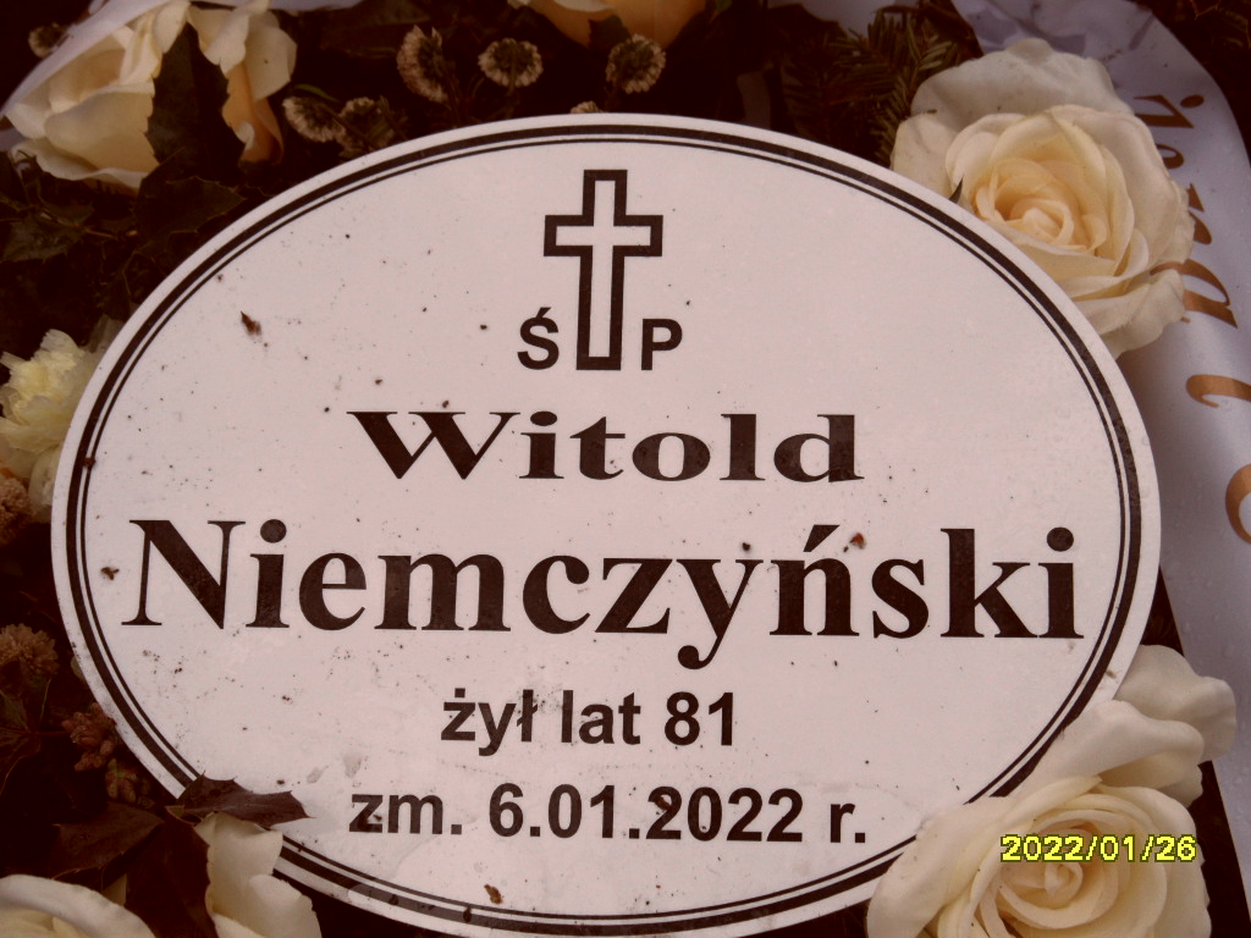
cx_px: 626
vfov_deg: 24.4
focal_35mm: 60
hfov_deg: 32.2
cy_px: 469
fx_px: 2168
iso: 100
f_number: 4
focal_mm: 10.3
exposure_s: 1/90
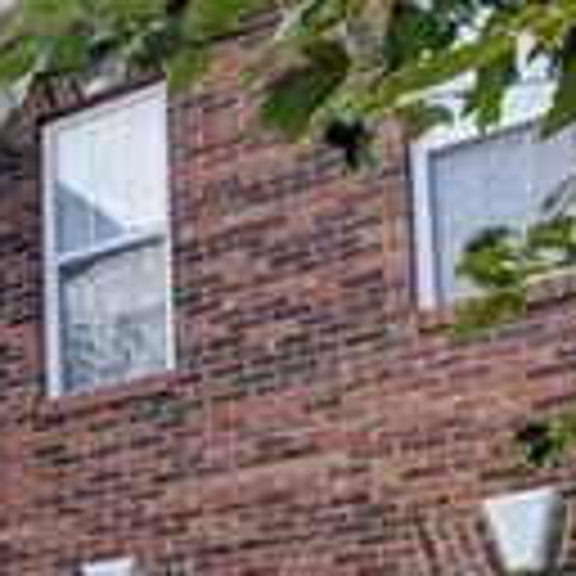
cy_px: 700
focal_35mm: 90
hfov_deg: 15.9
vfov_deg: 18.3
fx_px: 1694
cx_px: -508
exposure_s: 1/674
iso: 50
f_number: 2
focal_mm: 4.67
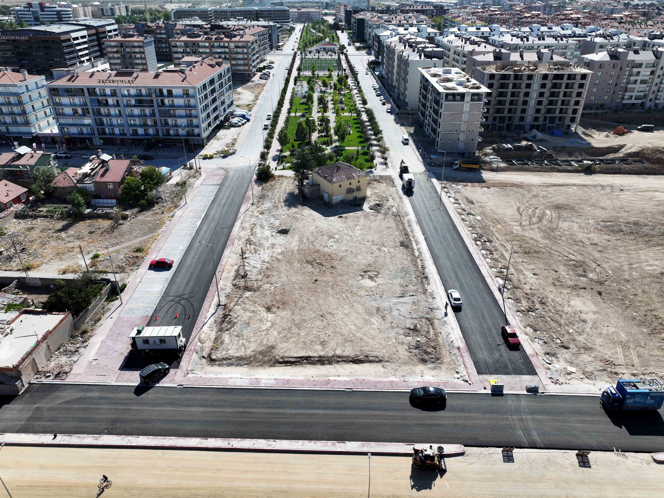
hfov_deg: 71.6
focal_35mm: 24
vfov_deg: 56.8
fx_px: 460
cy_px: 249
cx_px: 332
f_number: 2.8
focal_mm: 12.29
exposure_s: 1/40
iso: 100
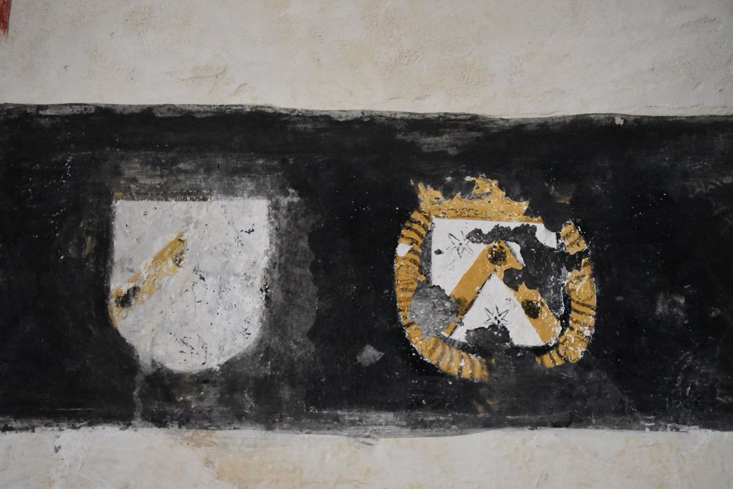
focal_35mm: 82
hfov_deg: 24.6
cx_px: 366
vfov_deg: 16.6
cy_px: 244
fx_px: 1680
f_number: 4
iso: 9000
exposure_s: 1/60
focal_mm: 55
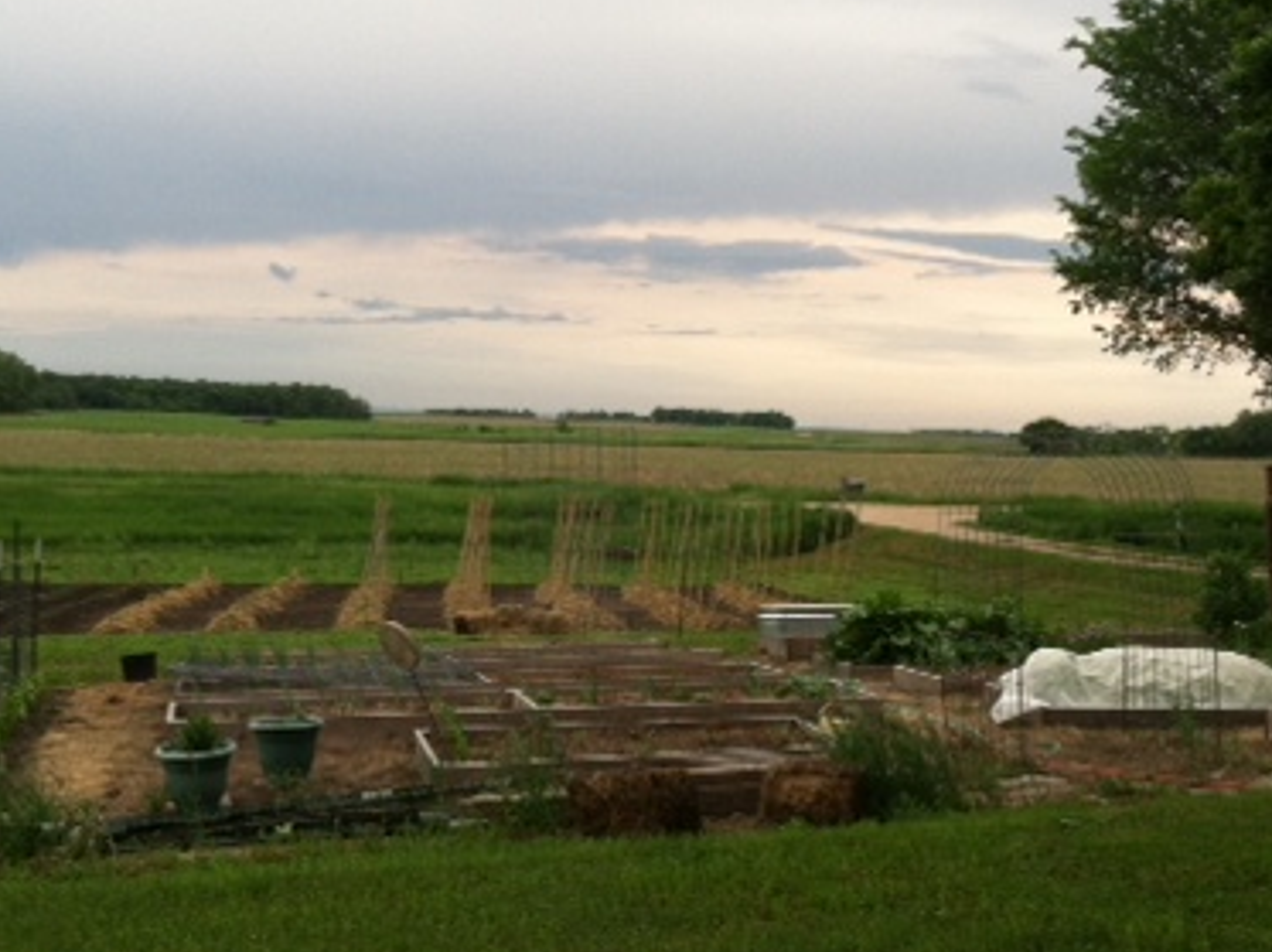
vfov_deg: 24.3
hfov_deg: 32.2
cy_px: 345
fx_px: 2203
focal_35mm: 60
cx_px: 651
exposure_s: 1/366
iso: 80
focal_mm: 3.85
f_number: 2.8
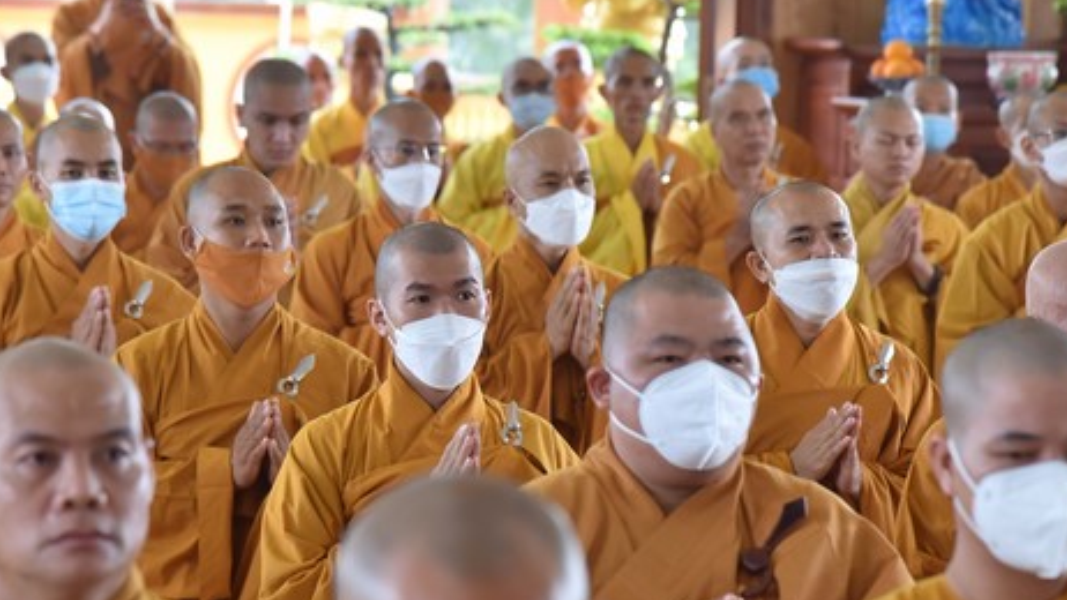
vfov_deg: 6.9
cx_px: 515
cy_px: 376
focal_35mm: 177
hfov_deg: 12.2
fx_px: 5008
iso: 1250
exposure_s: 1/125
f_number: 5
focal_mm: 120
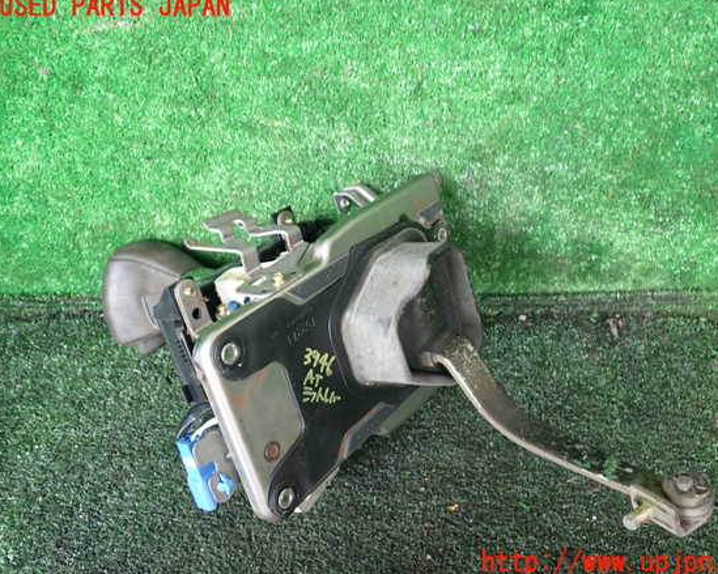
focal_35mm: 32
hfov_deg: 55.6
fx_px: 680
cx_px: 385
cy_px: 285
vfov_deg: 45.8
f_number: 2.3
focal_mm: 5.4
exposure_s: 1/30
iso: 200
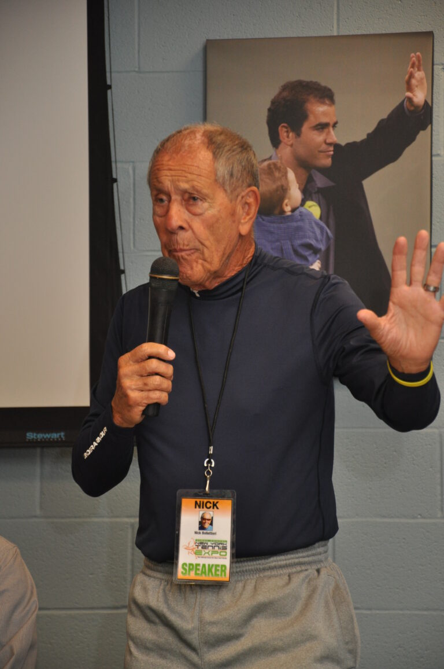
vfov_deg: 13.1
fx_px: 2921
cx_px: 222
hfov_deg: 8.7
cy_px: 334
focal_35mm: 158
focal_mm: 105
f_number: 5.6
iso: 800
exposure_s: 1/125
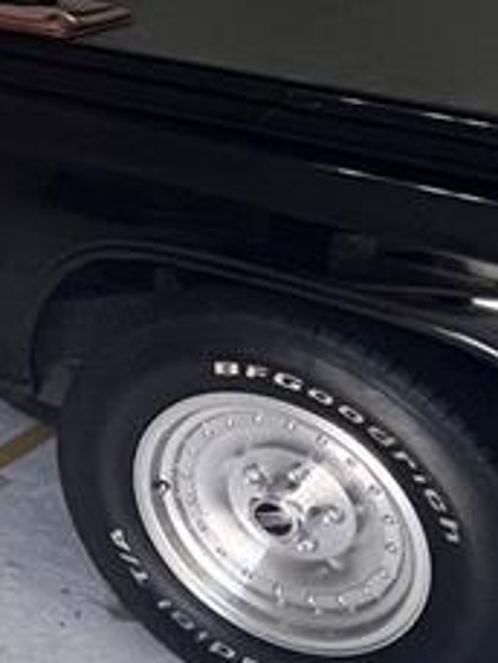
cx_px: -721
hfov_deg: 14.1
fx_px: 1303
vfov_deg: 26.0
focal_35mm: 68
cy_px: -93
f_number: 1.8
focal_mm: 1.57
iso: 100
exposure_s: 1/120
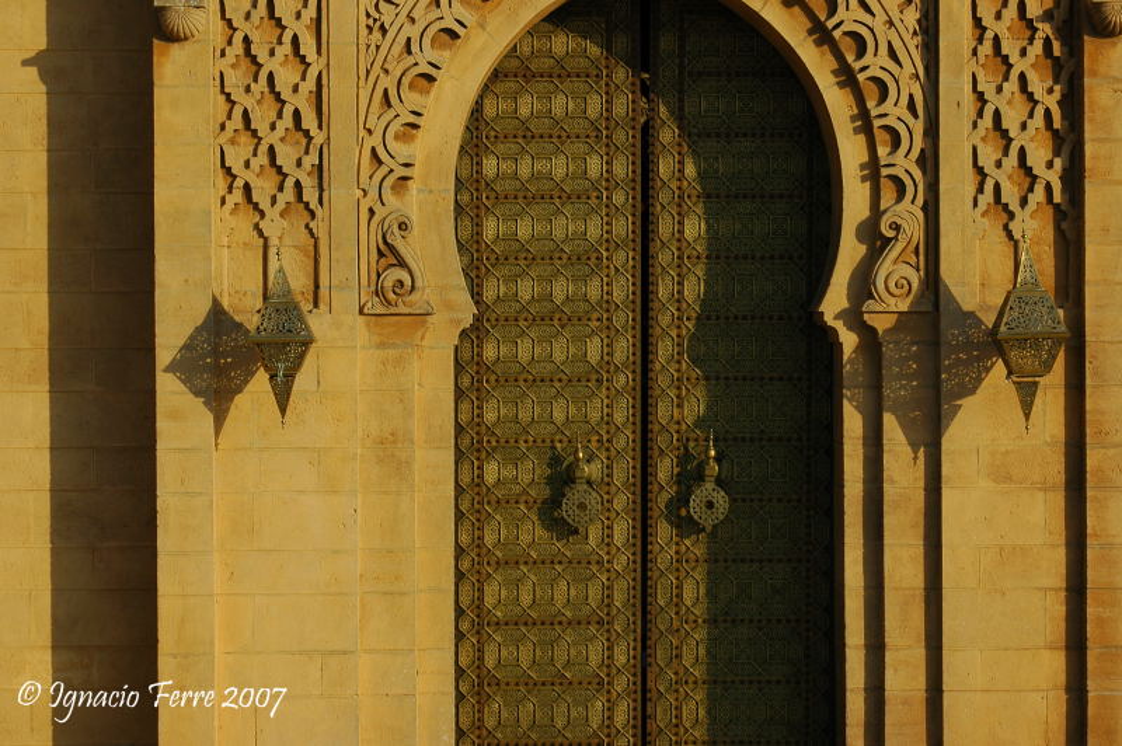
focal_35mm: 120
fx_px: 3737
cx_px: 561
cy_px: 373
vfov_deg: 11.4
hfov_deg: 17.1
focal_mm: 80
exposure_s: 1/125
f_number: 18
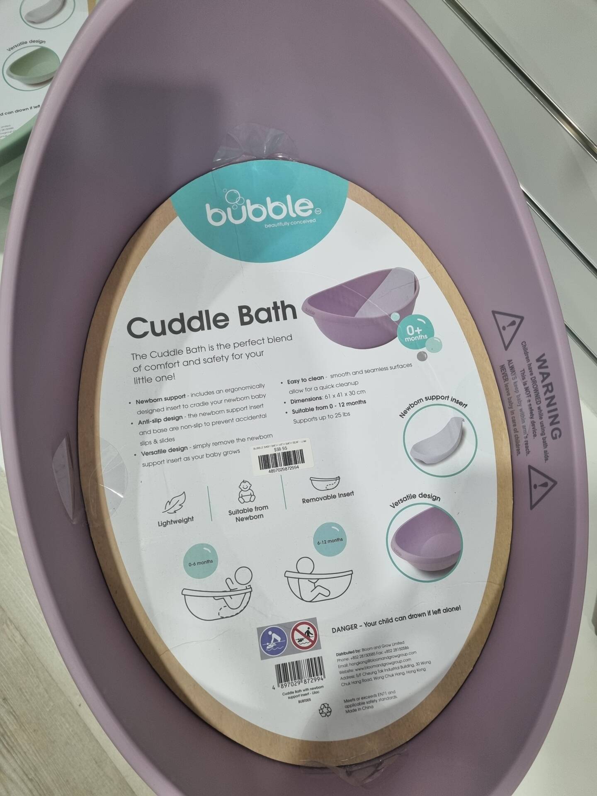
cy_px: 398
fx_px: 598
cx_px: 298
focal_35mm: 26
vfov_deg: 67.3
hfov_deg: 53.1
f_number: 1.8
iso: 200
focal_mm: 5.4
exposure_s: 1/100
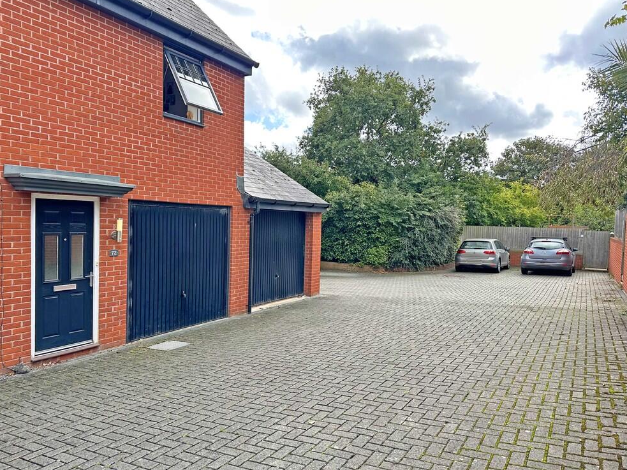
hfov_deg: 69.4
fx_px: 453
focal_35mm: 25
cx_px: 302
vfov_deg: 54.9
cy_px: 238
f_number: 1.78
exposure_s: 1/1009
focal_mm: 6.86
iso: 80
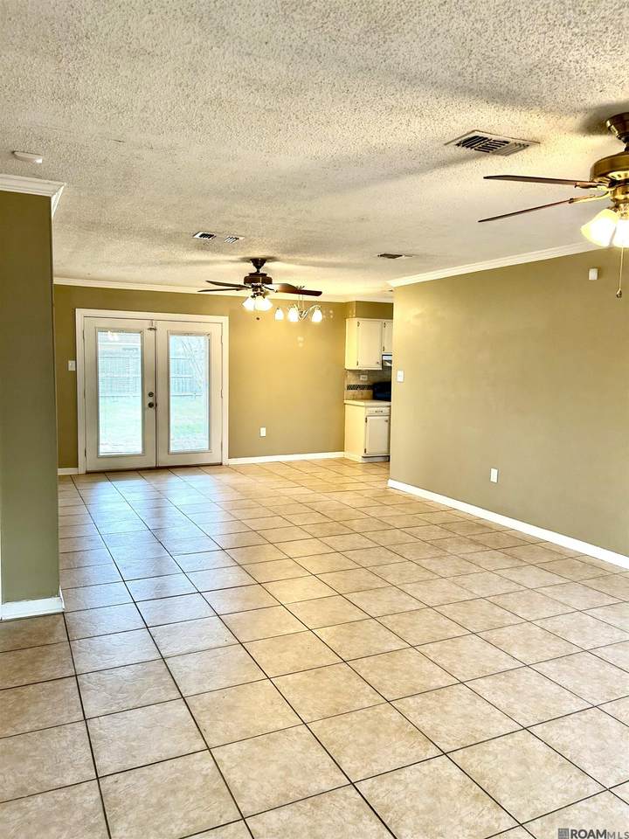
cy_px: 420
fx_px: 630
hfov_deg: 53.1
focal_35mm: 26
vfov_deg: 67.3
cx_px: 314
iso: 100
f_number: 1.5
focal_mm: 5.7
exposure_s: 1/60
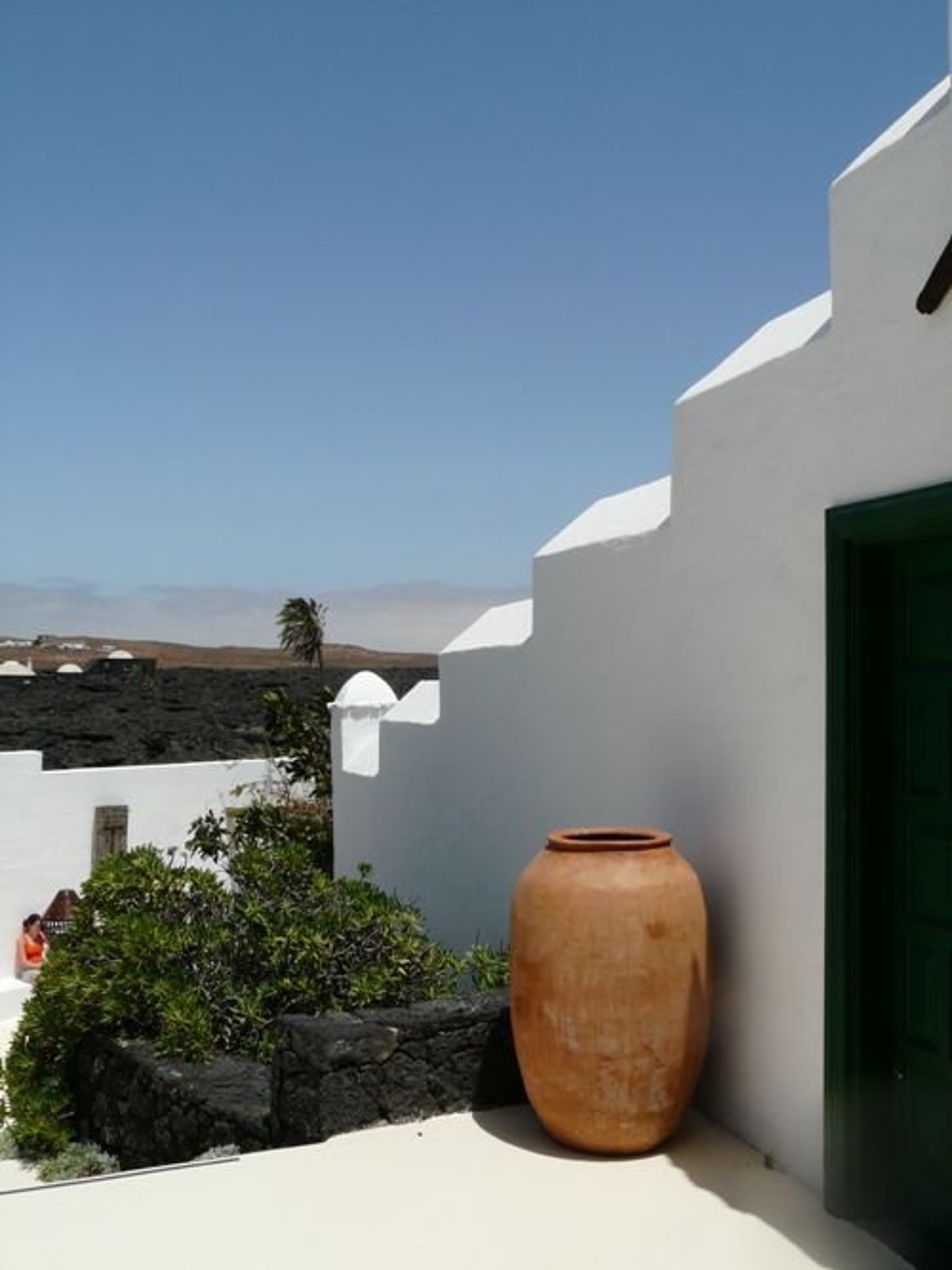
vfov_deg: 52.6
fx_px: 1284
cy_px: 635
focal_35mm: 35
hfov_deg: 40.7
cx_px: 476
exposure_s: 1/400
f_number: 8
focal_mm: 5.7
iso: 100
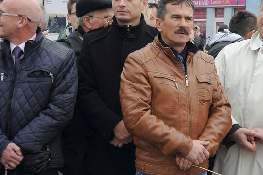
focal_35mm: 96
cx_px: 171
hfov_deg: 21.2
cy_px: 69
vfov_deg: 14.2
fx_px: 701
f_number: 8
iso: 800
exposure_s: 1/200
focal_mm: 42
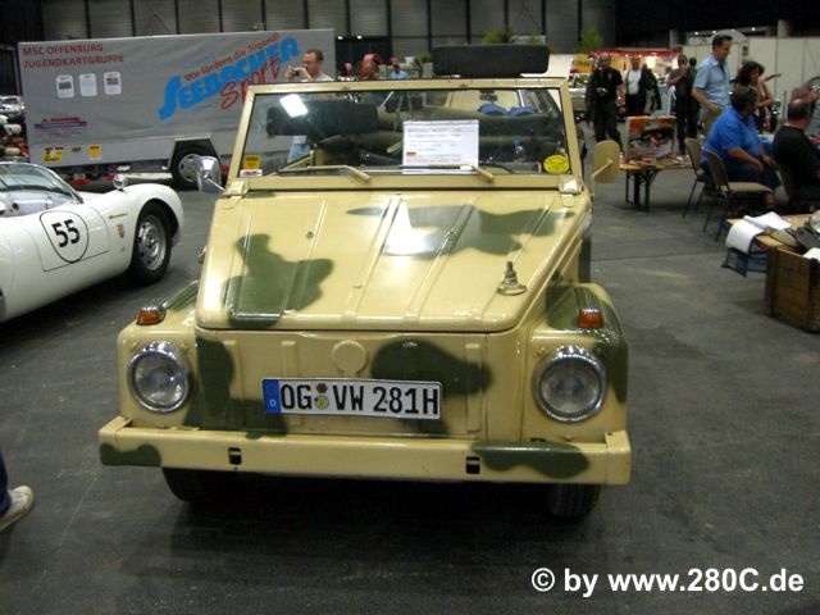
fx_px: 900
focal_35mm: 38
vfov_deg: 37.7
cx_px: 410
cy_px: 308
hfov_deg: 49.0
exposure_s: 1/100
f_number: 2.7
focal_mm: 6.2
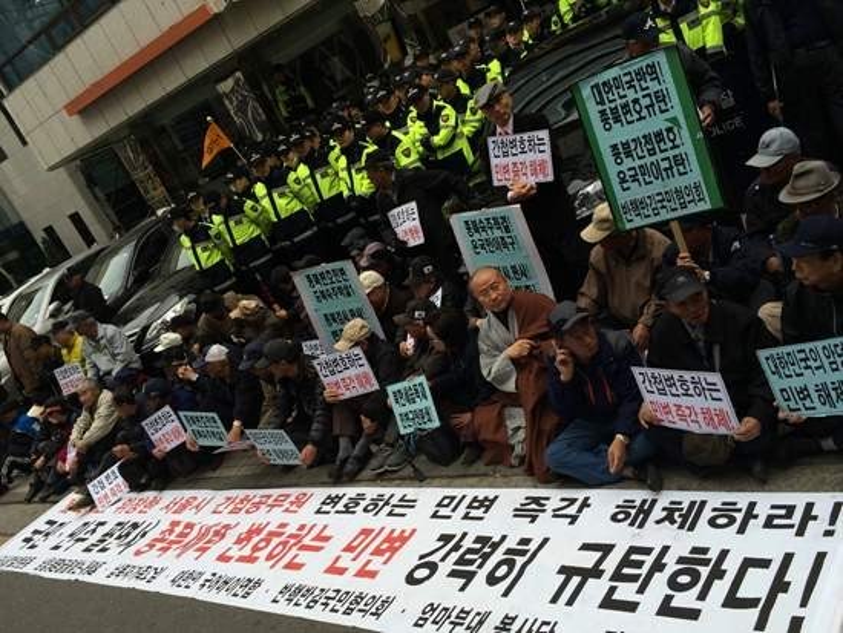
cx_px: 422
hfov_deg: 59.9
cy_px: 316
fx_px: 731
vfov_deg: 46.8
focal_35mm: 30
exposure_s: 1/707
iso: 32
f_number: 2.2
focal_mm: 4.12
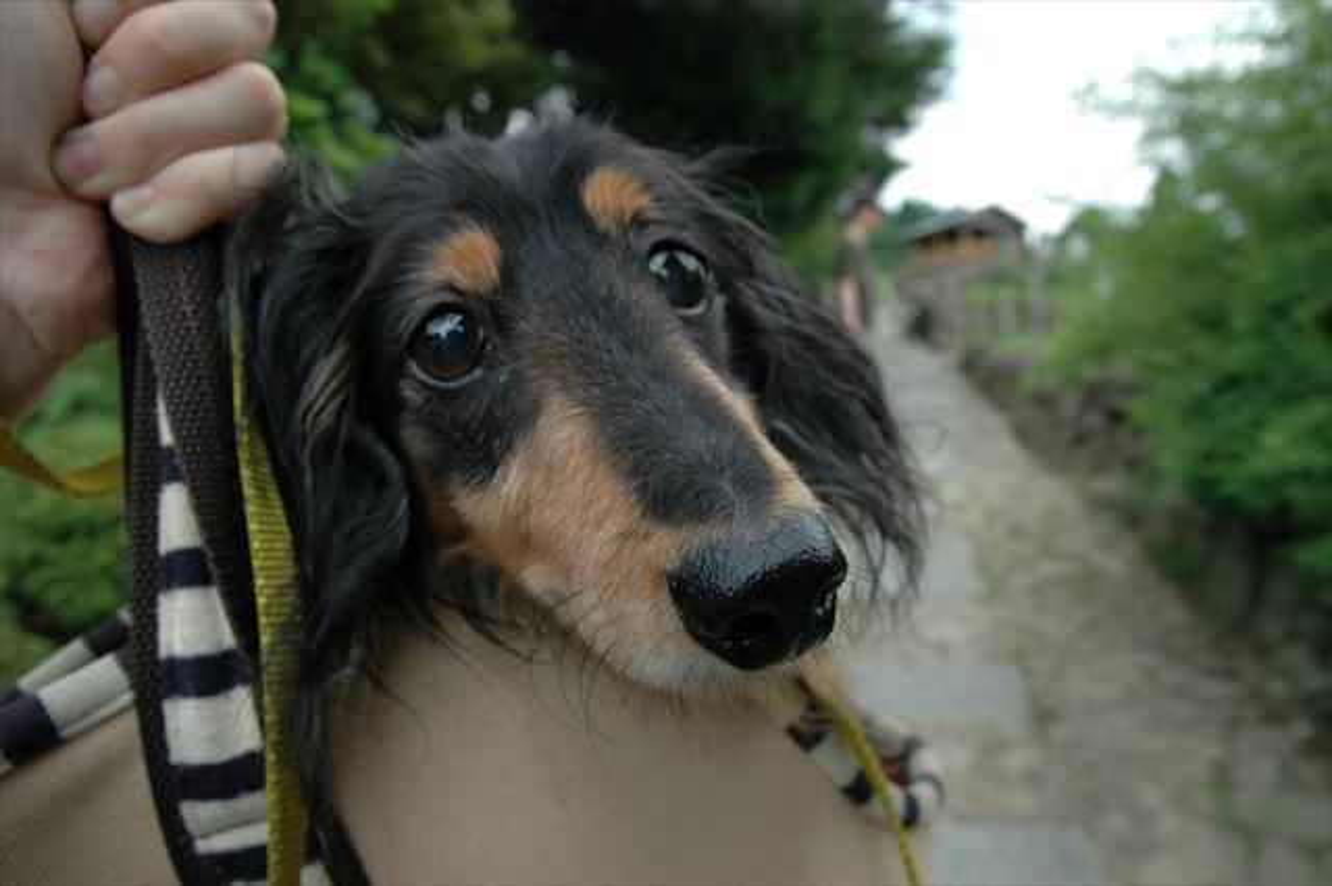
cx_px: 666
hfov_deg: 70.5
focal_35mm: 26
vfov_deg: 50.4
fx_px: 943
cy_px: 443
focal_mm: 17
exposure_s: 1/200
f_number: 7.1
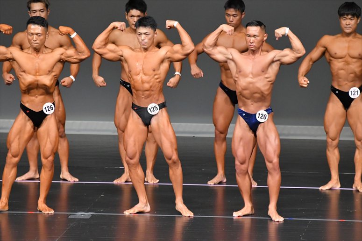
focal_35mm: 345
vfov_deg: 4.0
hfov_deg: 6.0
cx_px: 181
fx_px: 3468
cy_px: 120
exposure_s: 1/400
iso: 5000
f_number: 5.6
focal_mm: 230
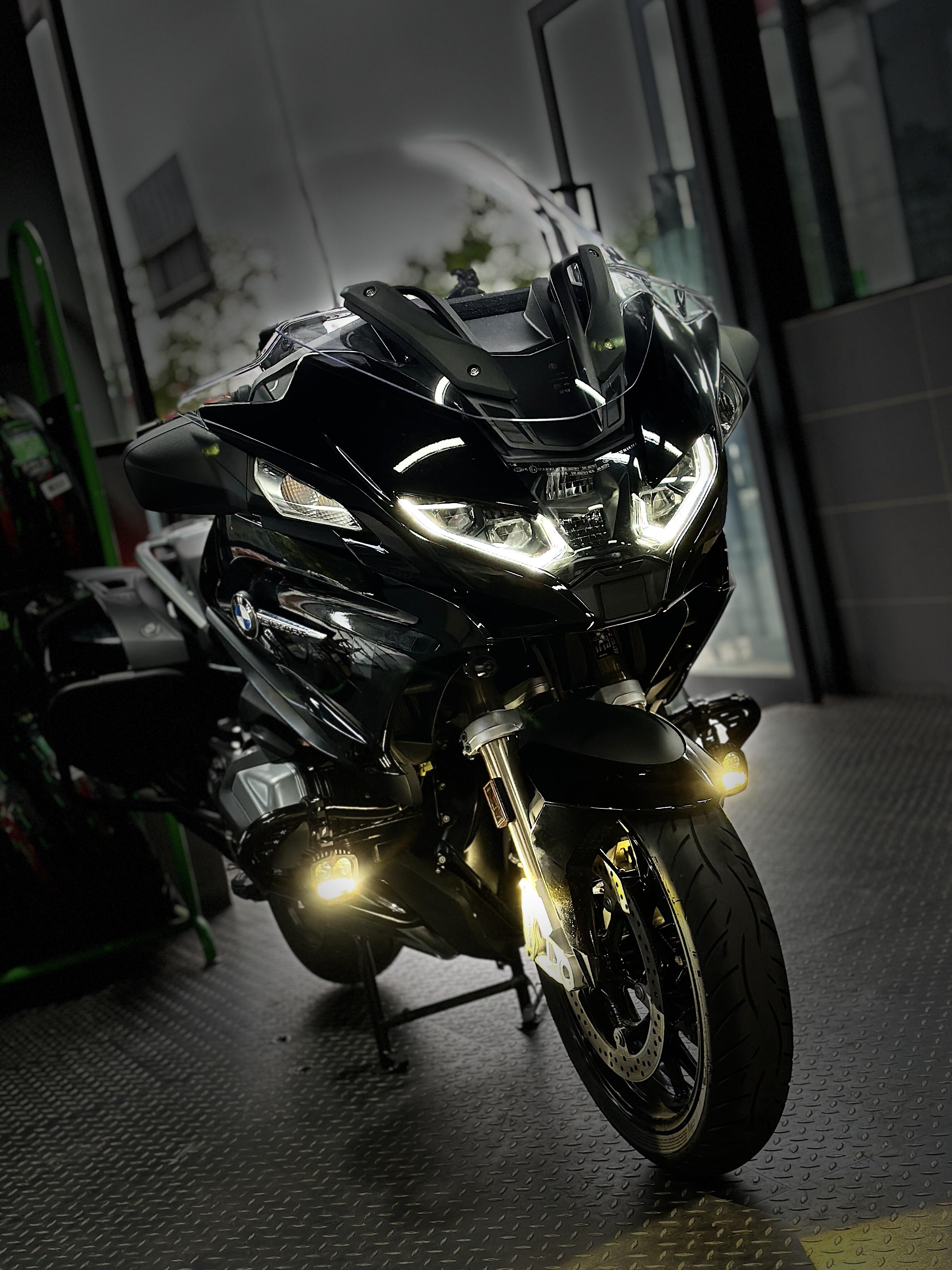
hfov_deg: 30.3
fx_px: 1760
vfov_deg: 39.7
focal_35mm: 48
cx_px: 476
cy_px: 635
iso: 160
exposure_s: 1/100
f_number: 1.78
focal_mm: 6.86
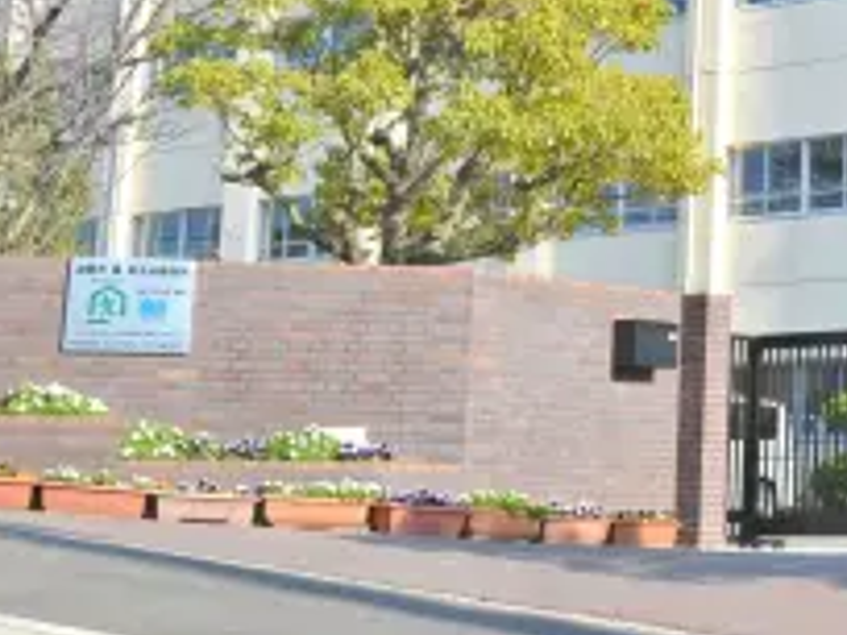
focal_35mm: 93
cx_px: 1055
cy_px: 35
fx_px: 2276
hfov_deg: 19.7
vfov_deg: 15.7
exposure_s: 1/250
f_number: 8
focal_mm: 22
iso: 160
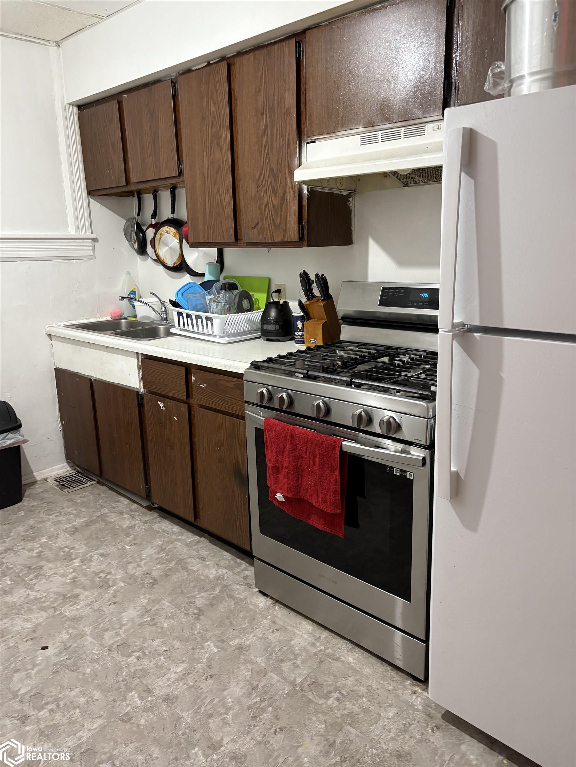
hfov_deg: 53.1
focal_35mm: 26
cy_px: 384
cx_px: 288
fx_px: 577
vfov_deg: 67.3
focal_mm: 5.96
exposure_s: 1/60
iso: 250
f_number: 1.6
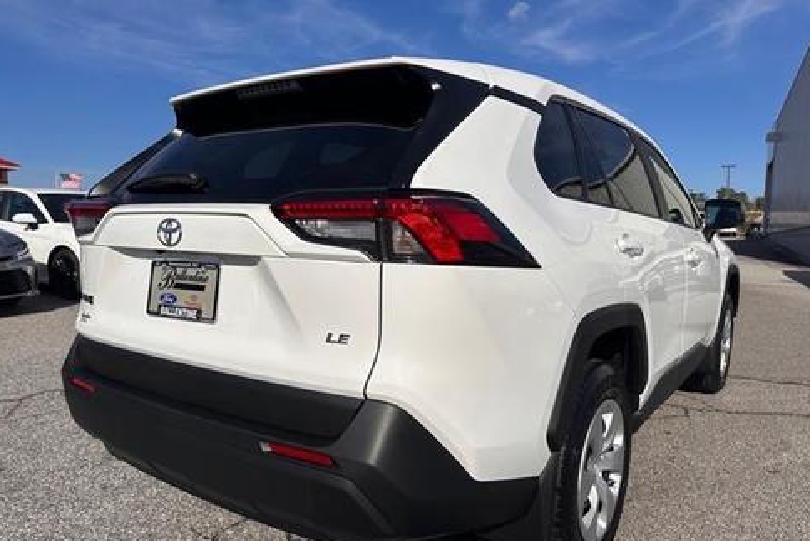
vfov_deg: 49.5
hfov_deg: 69.4
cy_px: 303
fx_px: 585
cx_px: 403
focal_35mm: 26
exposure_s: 1/13699
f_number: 1.78
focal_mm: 6.86
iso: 80
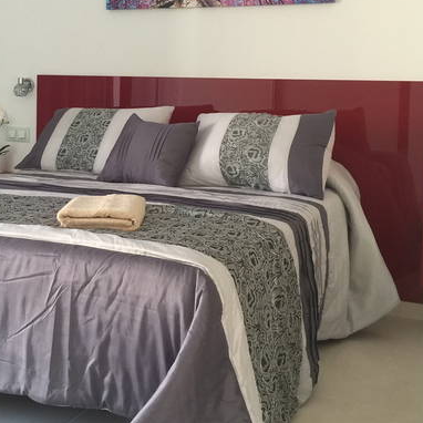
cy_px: 152
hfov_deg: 31.8
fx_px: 733
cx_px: 126
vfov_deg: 32.0
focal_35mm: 53
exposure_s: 1/17
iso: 40
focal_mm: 4.15
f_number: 2.2
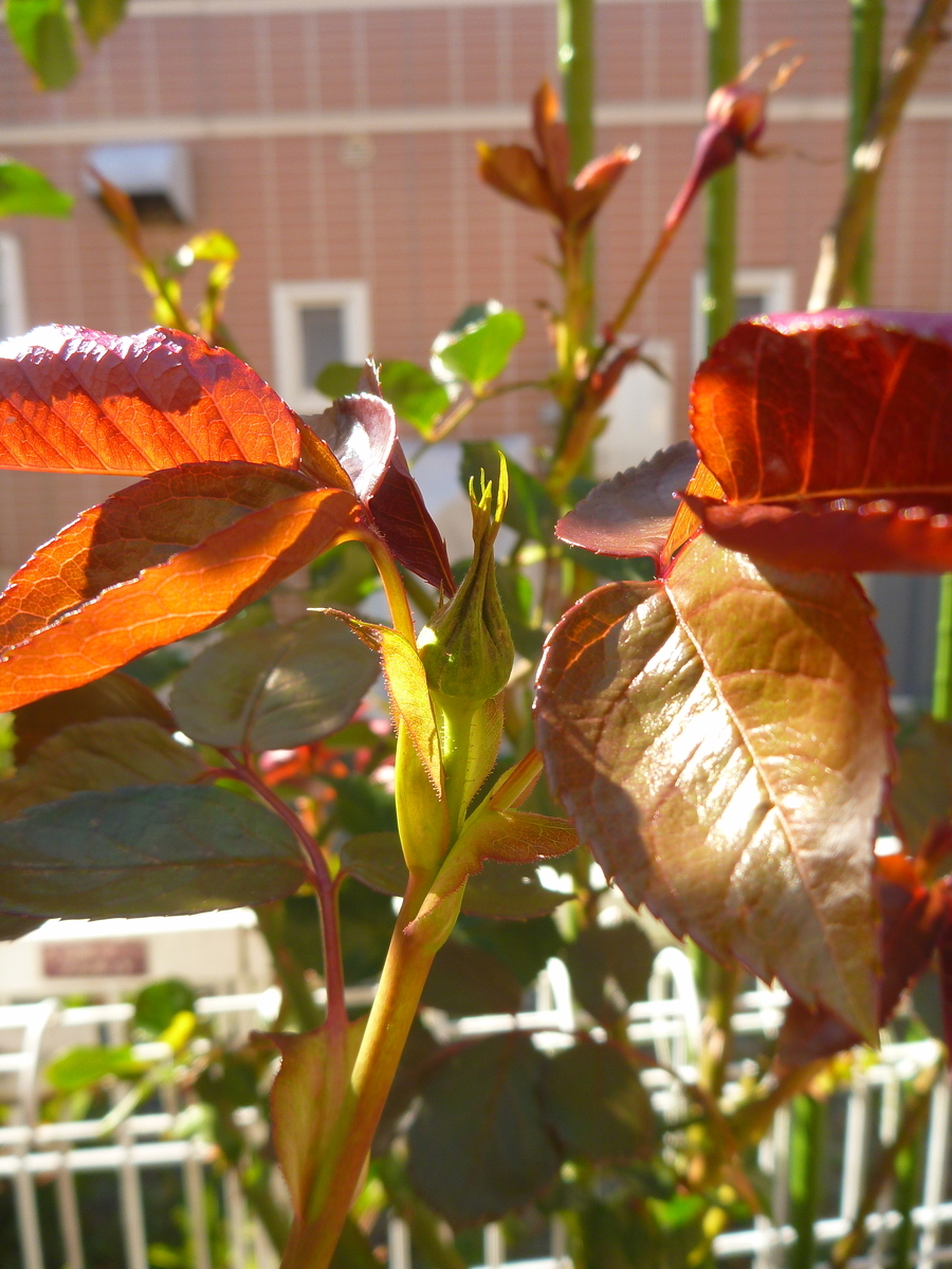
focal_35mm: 28
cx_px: 476
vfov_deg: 63.4
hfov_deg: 49.7
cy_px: 634
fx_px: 1027
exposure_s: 1/160
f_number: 3.3
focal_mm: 4.9
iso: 80
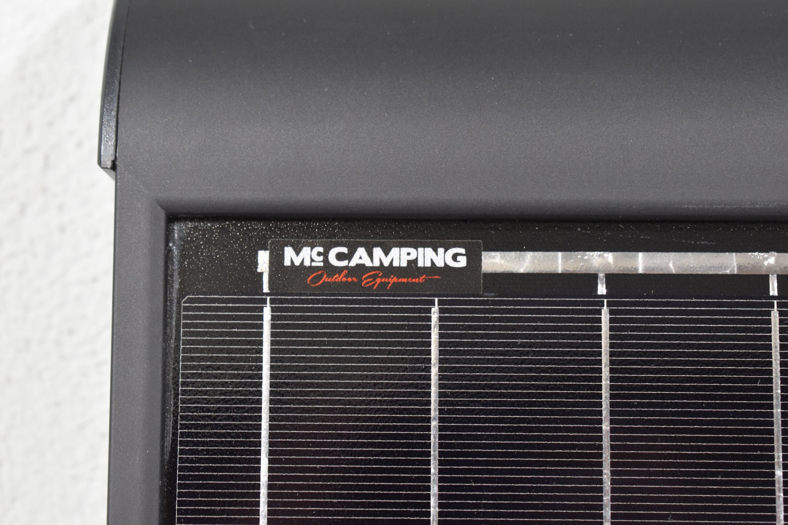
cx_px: 394
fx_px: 1806
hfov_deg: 24.6
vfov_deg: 16.6
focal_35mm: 82
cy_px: 262
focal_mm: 55
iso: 900
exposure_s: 1/60
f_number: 5.6
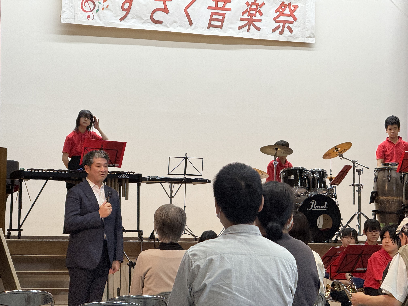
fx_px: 1414
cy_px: 153
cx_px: 204
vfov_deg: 12.3
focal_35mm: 120
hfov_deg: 16.4
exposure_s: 1/99
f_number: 2.8
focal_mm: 15.66
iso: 125
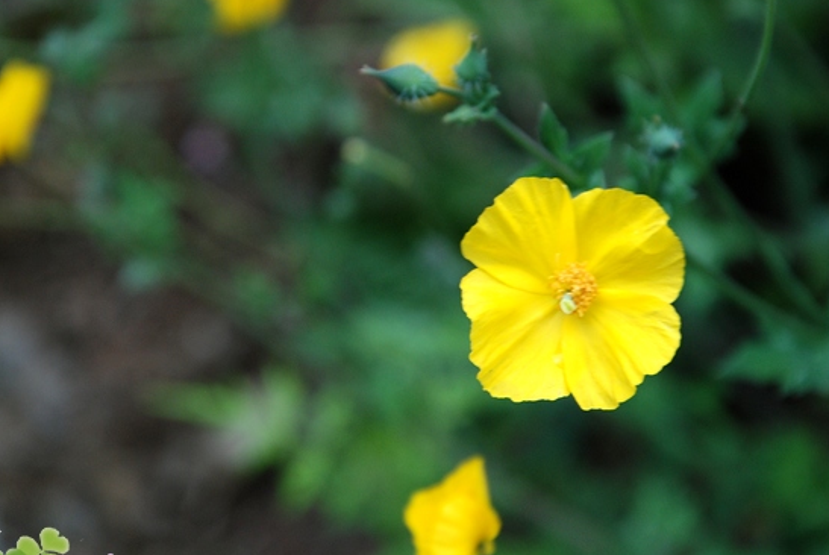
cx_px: 382
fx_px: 4648
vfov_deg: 6.8
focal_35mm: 202
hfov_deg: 10.2
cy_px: 263
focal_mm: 105
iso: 400
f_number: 5.6
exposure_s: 1/45
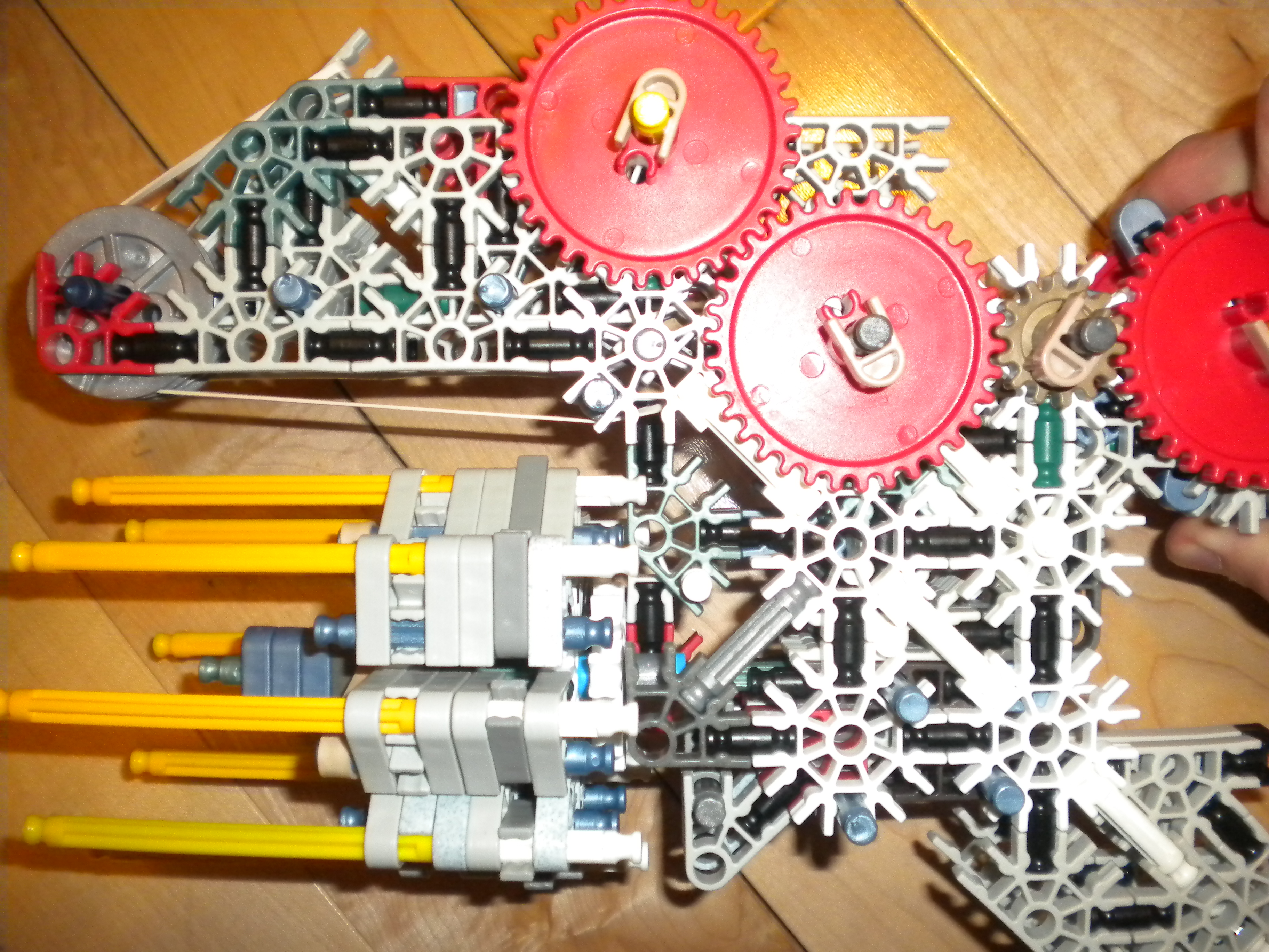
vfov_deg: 40.7
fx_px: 1283
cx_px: 634
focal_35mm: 35
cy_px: 476
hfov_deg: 52.6
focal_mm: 6.3
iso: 400
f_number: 3.1
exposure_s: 1/30
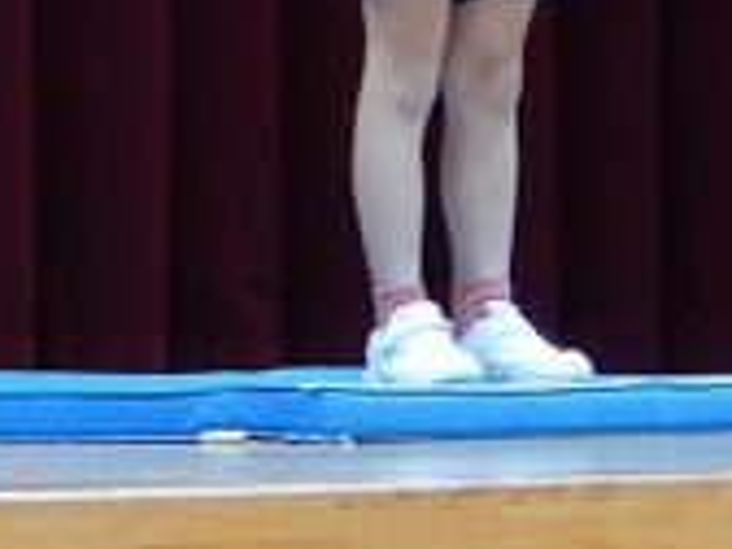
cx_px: -656
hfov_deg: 4.5
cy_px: -549
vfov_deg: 3.4
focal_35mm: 431
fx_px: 9114
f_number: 4.5
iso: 400
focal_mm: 12.5
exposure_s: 1/15
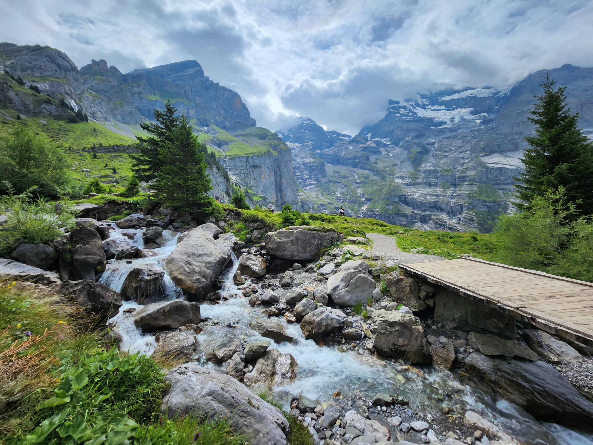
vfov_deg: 89.9
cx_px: 296
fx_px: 223
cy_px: 222
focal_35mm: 13
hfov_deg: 106.2
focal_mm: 1.74
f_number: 2.2
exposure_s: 1/1542
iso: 32
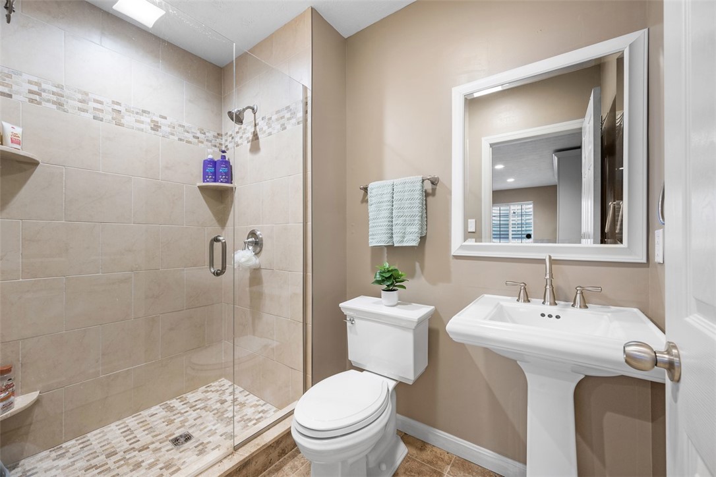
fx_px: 278
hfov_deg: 104.3
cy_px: 238
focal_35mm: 14
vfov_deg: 81.2
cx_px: 358
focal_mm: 14
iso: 400
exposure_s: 1/1.67
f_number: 8
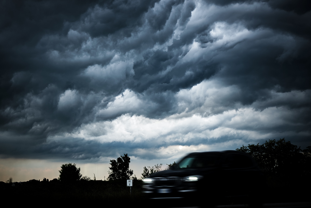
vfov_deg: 16.5
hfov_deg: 24.5
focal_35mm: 83
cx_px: 156
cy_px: 104
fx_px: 717
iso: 100
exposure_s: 1/60
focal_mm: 55
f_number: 8
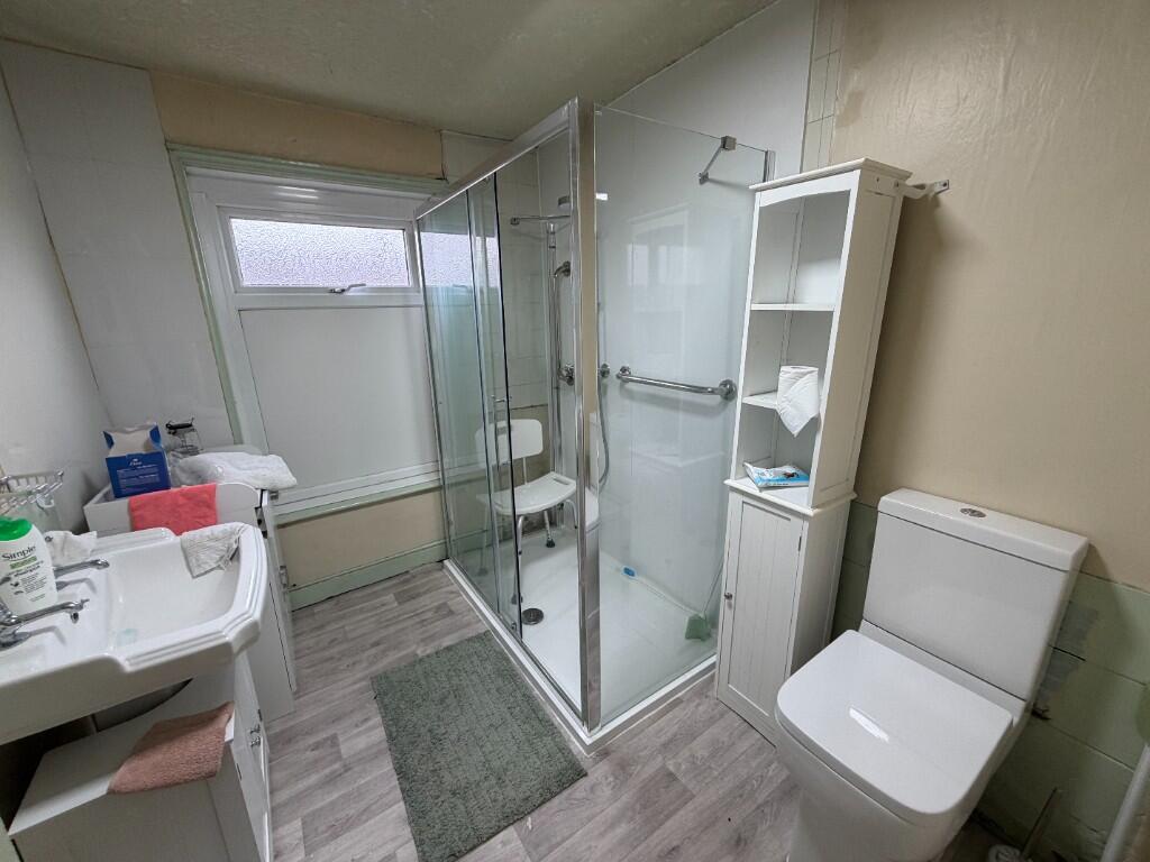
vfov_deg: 85.7
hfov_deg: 102.1
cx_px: 575
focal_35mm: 14
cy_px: 431
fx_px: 465
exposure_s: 1/100
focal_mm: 2.22
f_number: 2.2
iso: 160
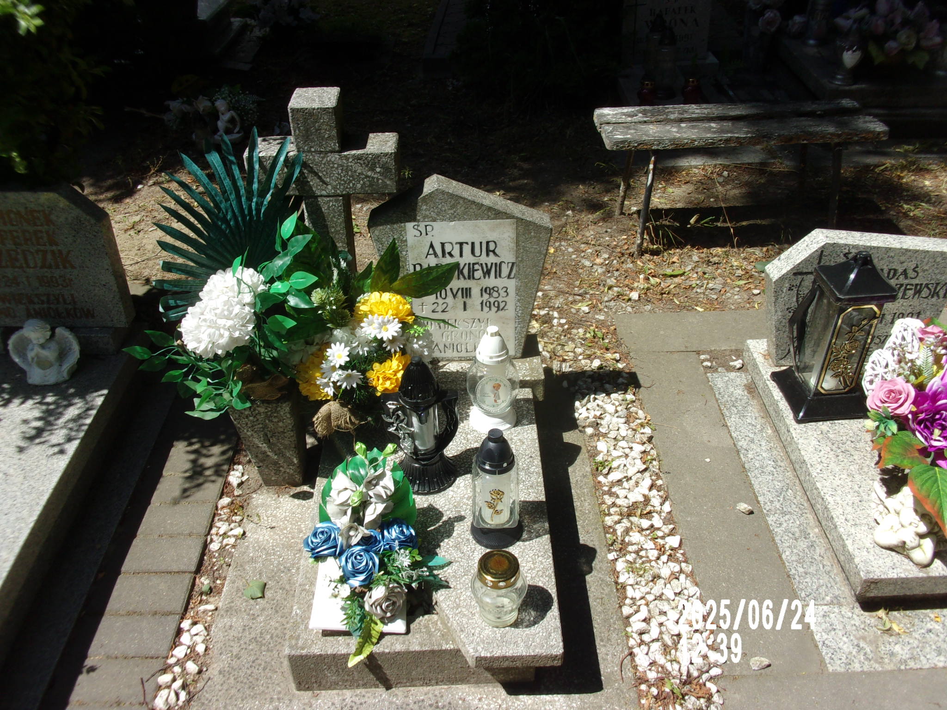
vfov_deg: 49.7
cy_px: 355
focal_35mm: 28
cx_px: 474
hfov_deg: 63.4
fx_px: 766
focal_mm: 5.1
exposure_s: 1/85
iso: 80
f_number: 10.8
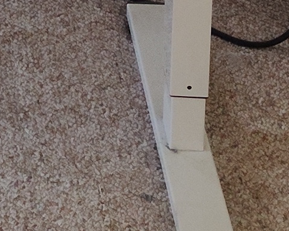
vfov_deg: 7.0
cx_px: -247
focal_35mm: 190
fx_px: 1625
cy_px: -525
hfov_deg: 9.6
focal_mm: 5.56
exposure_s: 1/120
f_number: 1.88
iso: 463
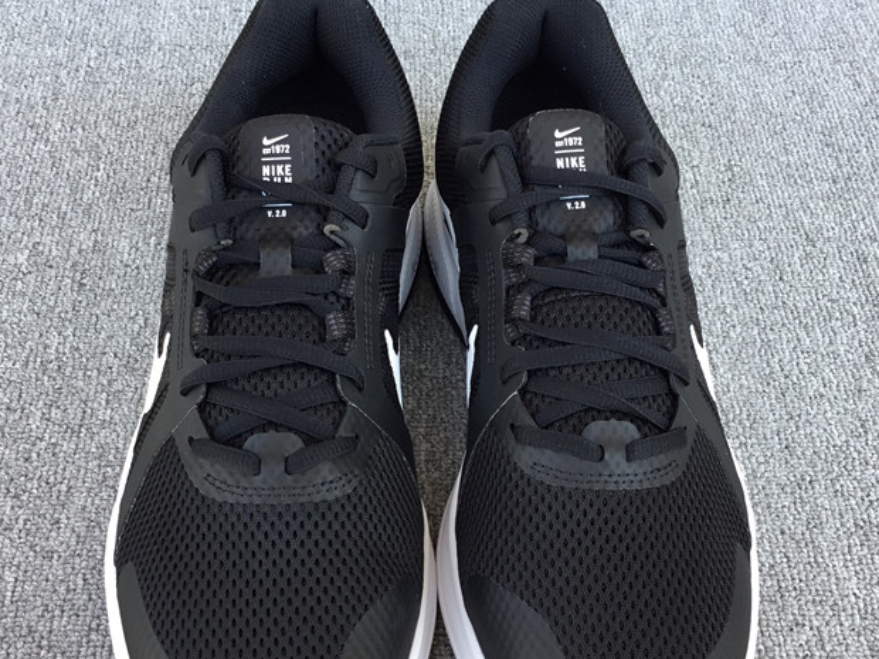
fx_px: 1143
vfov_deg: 32.1
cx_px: 441
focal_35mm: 45
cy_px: 376
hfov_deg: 42.1
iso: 25
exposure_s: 1/60
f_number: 2.4
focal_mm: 3.3
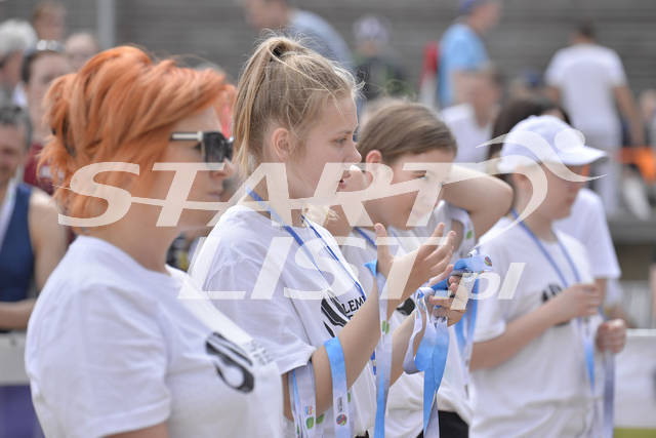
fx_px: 2643
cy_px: 219
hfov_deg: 14.2
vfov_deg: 9.5
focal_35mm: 145
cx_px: 328
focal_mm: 145
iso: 200
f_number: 4
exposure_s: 1/1600
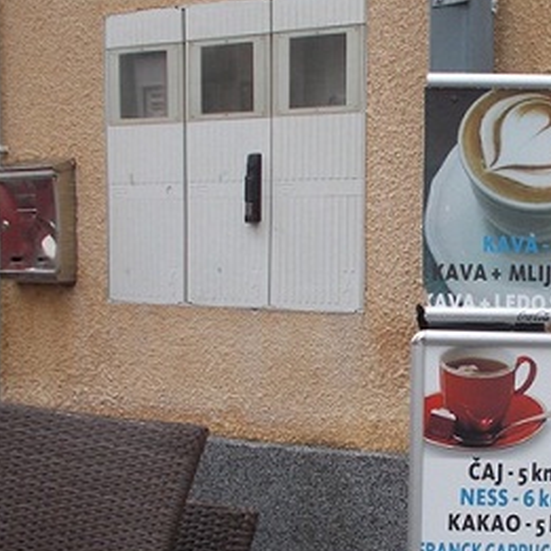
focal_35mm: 65
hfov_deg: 25.6
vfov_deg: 26.4
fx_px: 1171
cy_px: 338
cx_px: 498
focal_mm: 5.3
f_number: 3.4
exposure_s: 1/100
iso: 80
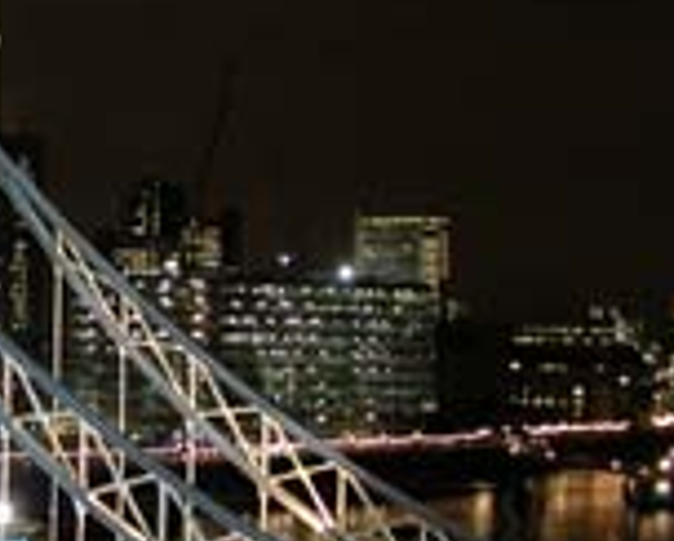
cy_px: 293
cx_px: -208
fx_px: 1957
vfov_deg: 15.7
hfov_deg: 18.2
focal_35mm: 98
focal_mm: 8.9
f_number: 2.8
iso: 100
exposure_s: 1/2.5
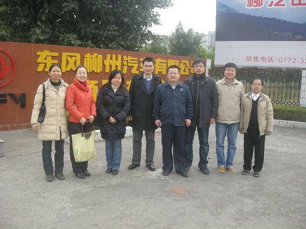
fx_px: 309
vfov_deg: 40.7
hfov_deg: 52.6
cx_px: 153
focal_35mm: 35
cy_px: 114
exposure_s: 1/262
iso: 50
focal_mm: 5.7
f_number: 2.8
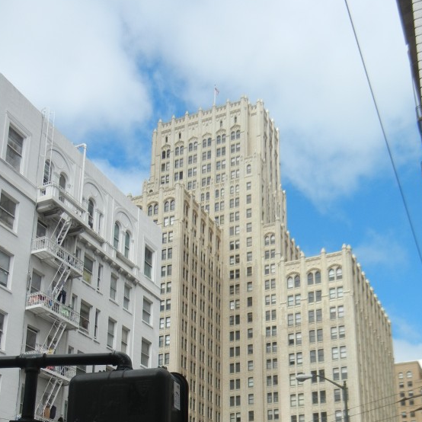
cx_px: 245
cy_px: 379
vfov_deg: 32.9
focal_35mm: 49
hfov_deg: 34.6
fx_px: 676
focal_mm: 5.4
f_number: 7
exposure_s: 1/336
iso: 160
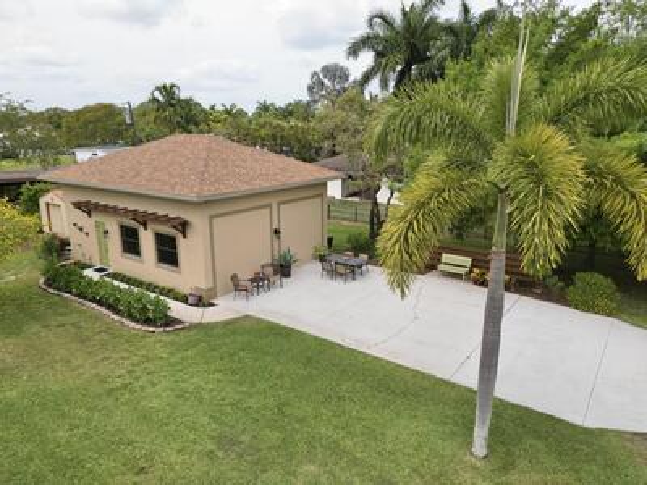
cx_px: 324
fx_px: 449
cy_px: 242
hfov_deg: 71.6
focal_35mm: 24
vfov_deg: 56.8
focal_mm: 6.72
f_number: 1.7
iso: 120
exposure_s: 1/160
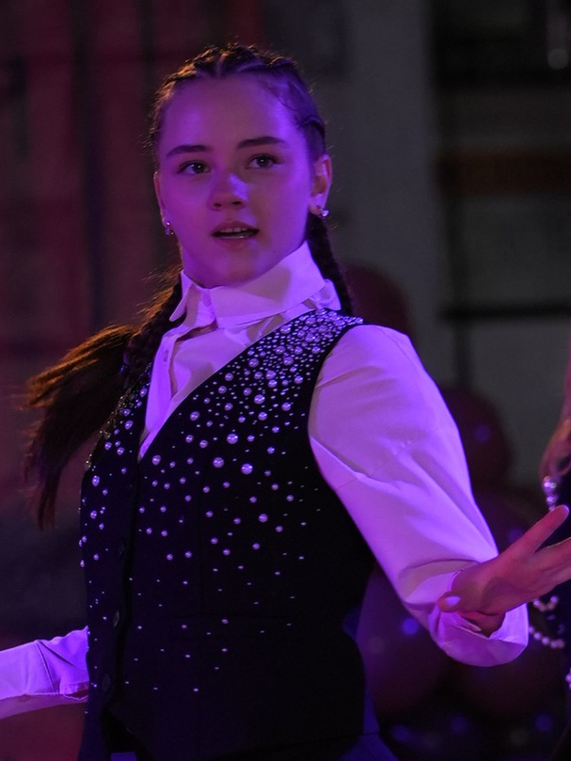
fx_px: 8531
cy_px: 552
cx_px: 84
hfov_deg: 3.8
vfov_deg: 5.1
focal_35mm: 388
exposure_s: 1/400
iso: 800
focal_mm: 85
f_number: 2.2
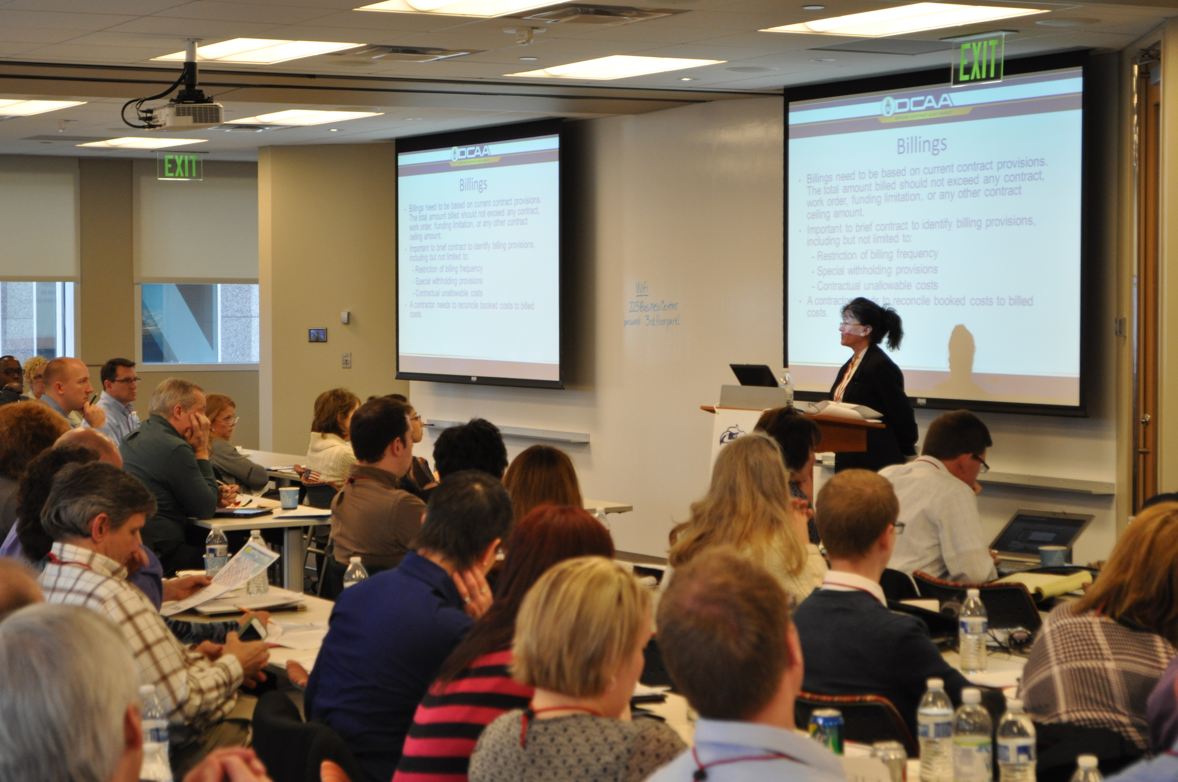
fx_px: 2696
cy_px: 391
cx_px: 589
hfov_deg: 24.6
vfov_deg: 16.5
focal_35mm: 82
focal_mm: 55
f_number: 5.6
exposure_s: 1/50
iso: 800
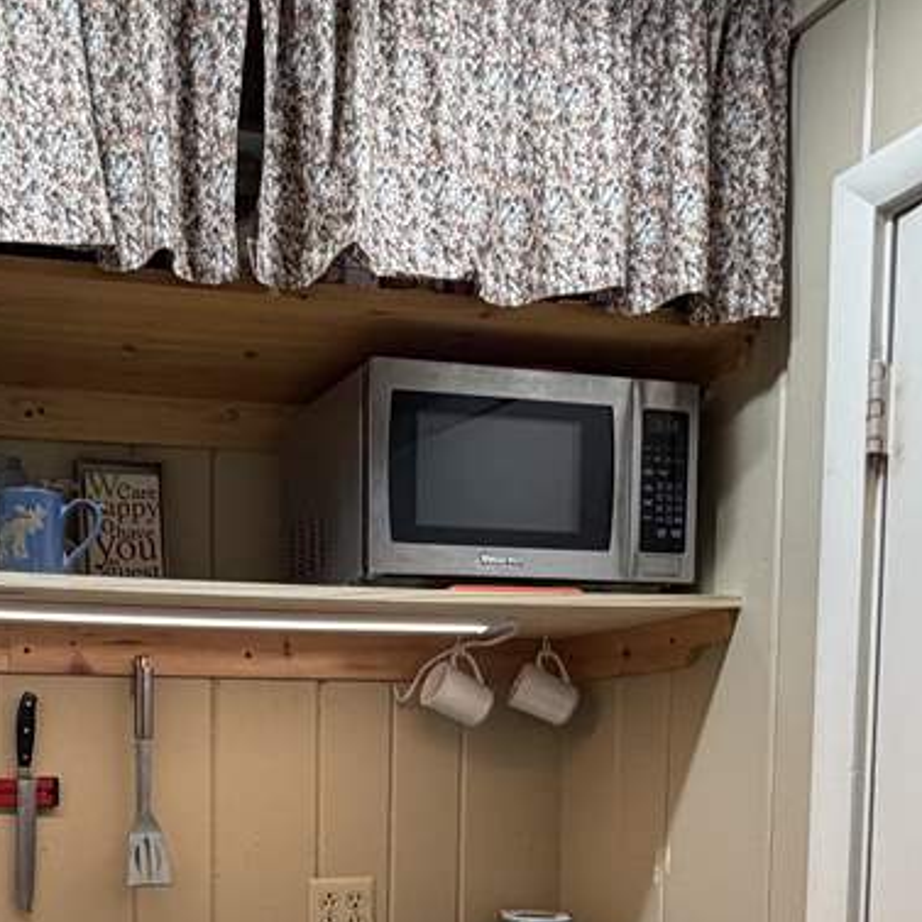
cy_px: 869
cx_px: 220
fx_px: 1266
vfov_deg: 36.9
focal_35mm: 42
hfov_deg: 38.9
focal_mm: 2.22
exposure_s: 1/120
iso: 200
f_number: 2.2
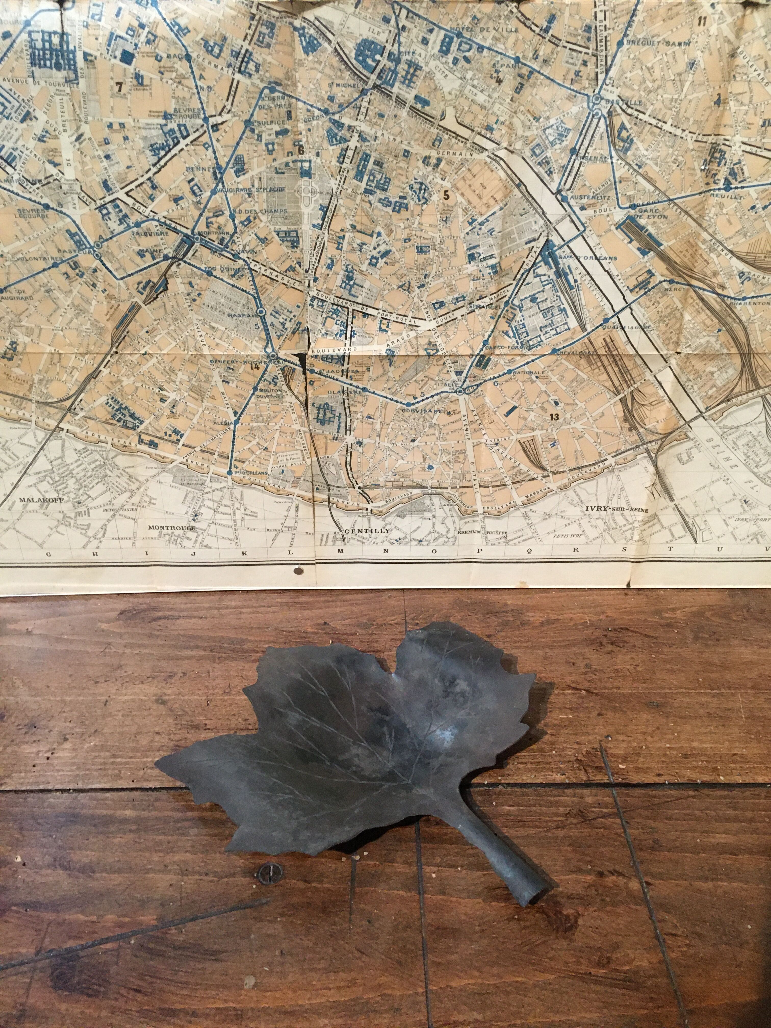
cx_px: 386
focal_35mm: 29
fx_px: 861
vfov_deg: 61.7
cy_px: 514
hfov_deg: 48.2
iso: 200
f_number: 2.2
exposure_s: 1/17
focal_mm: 4.15
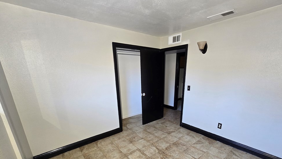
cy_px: 107
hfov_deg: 102.9
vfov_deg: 68.5
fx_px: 112
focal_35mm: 15
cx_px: 148
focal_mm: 2.2
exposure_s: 1/60
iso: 160
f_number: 2.2
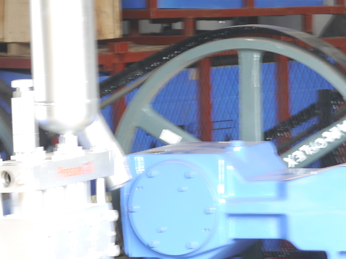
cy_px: 99
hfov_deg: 6.5
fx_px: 3049
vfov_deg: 4.9
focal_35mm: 305
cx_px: 345
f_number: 4
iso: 160
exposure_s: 1/8
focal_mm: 45
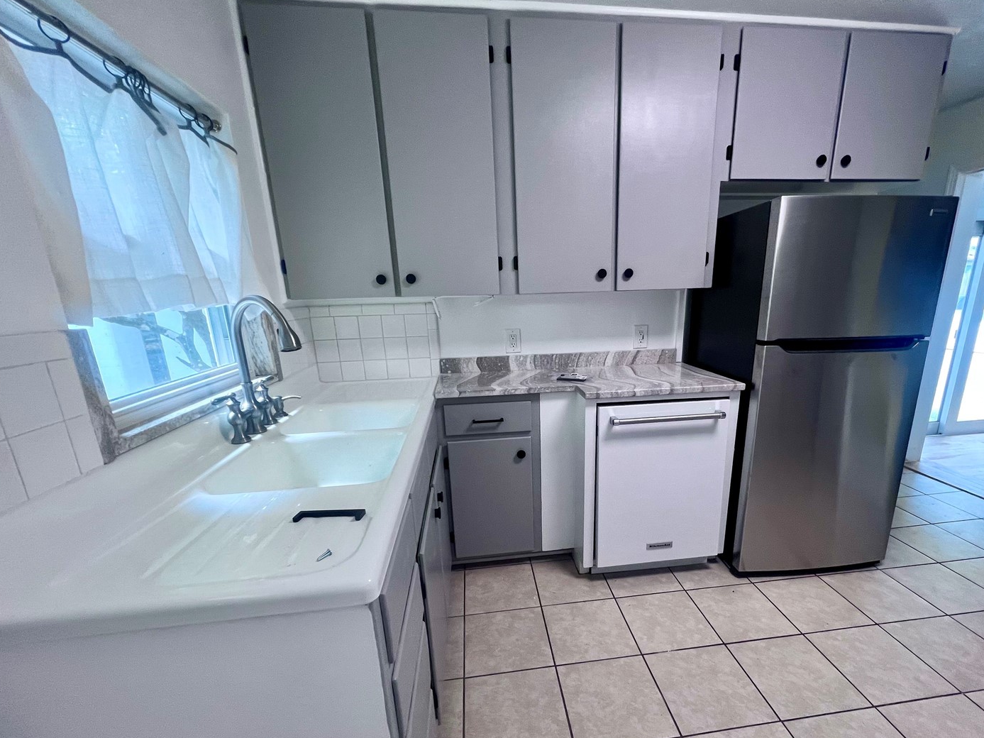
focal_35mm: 15
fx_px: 426
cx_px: 534
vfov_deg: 81.3
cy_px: 420
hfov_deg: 97.9
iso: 160
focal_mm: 1.57
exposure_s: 1/60
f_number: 1.8
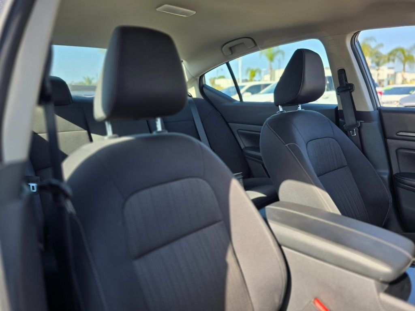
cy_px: 156
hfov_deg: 73.9
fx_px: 276
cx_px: 208
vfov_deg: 58.9
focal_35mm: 23
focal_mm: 6.3
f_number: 1.7
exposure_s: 1/135
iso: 12
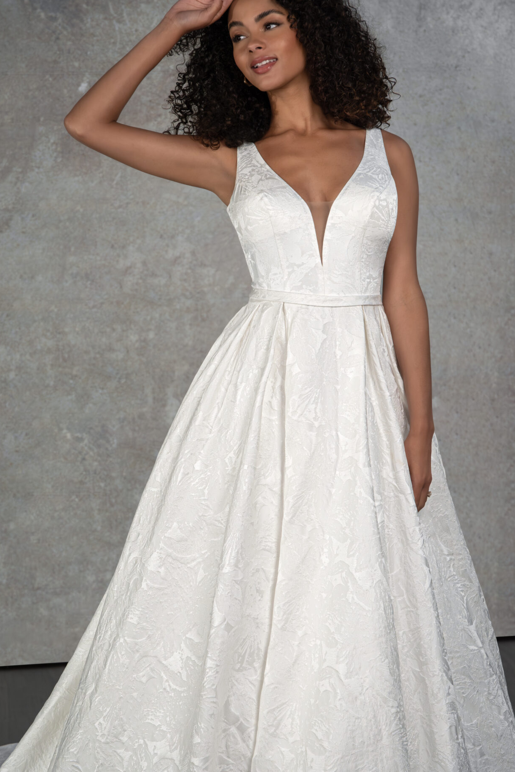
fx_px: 1888
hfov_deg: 15.5
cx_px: 258
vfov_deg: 23.1
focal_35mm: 88
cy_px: 395
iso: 1000
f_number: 3.8
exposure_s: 1/1250
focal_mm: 56
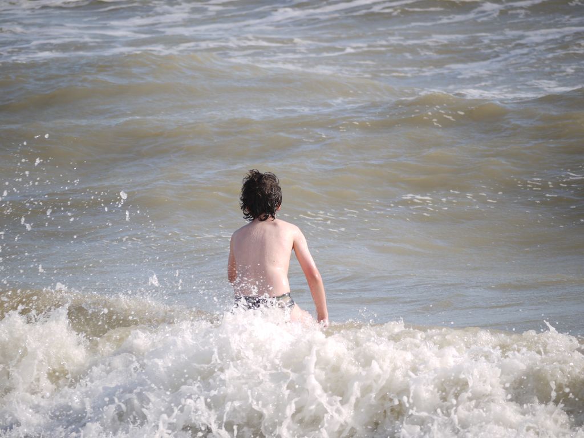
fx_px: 5601
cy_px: 219
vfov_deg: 4.5
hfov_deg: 6.0
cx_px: 292
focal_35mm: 332
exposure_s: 1/500
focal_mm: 166
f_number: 5.6
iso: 100
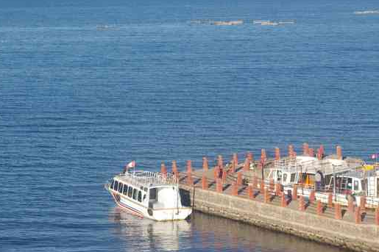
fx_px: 1378
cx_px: 52
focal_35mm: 131
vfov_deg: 10.5
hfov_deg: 15.5
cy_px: 99
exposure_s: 1/100
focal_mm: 45
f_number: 11
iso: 200
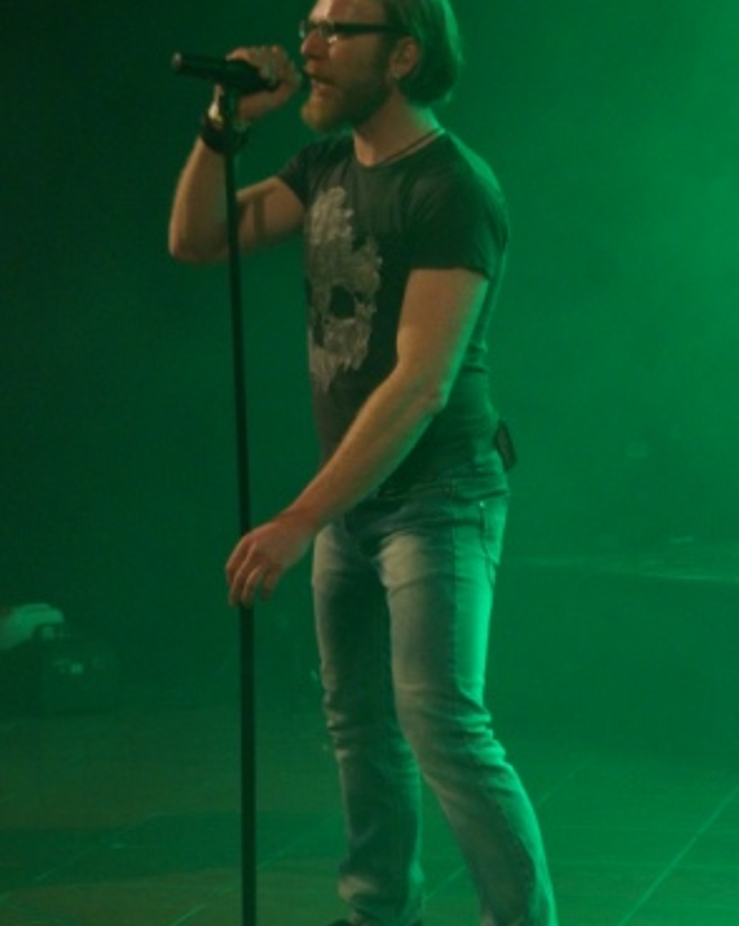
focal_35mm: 120
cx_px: 370
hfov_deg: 12.8
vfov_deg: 16.0
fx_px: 3283
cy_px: 488
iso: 3200
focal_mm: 70
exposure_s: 1/50
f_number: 5
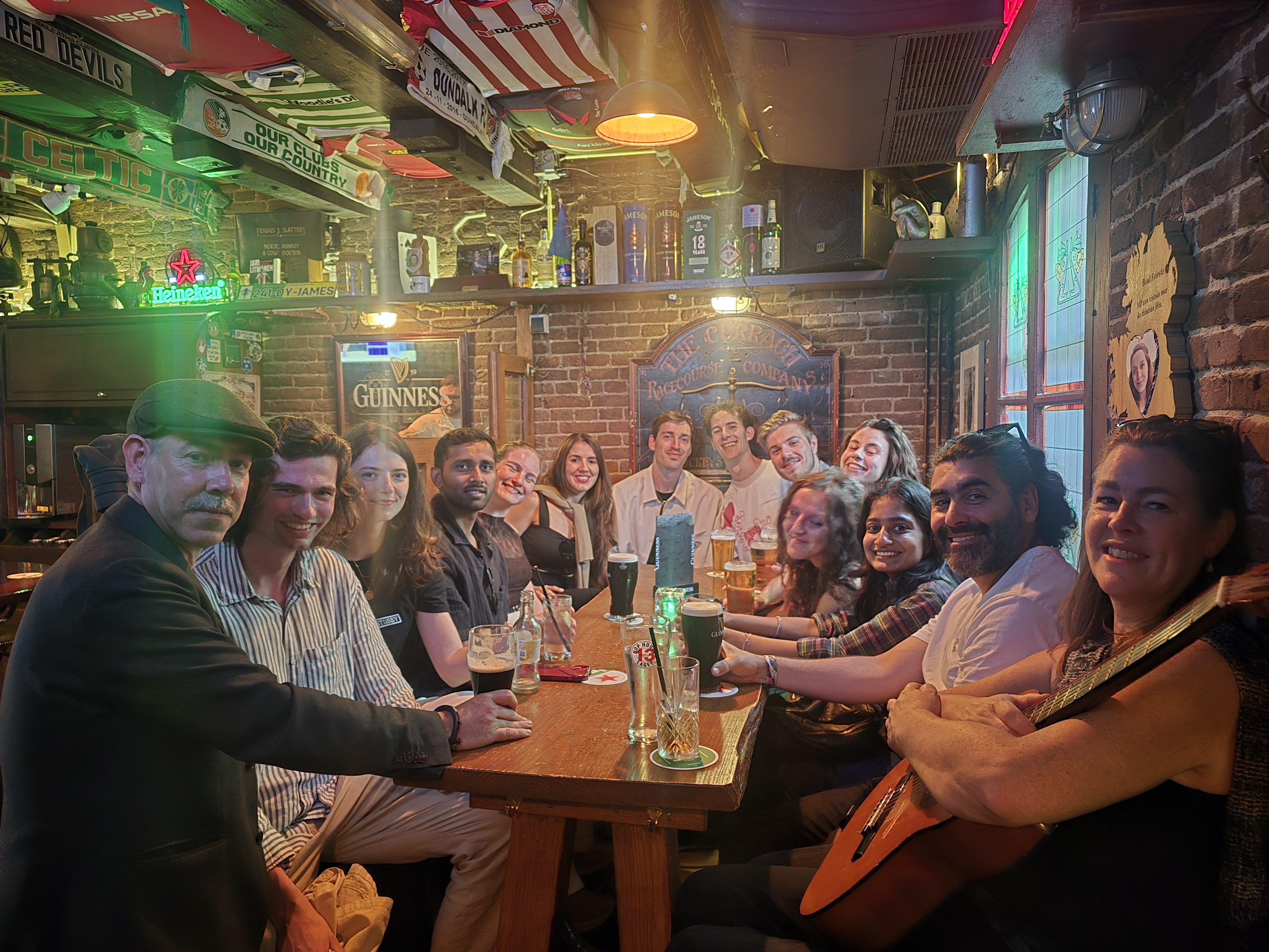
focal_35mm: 23
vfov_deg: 58.9
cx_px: 634
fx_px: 843
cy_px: 476
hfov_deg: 73.9
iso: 2000
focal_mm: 6.3
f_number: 1.7
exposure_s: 1/24
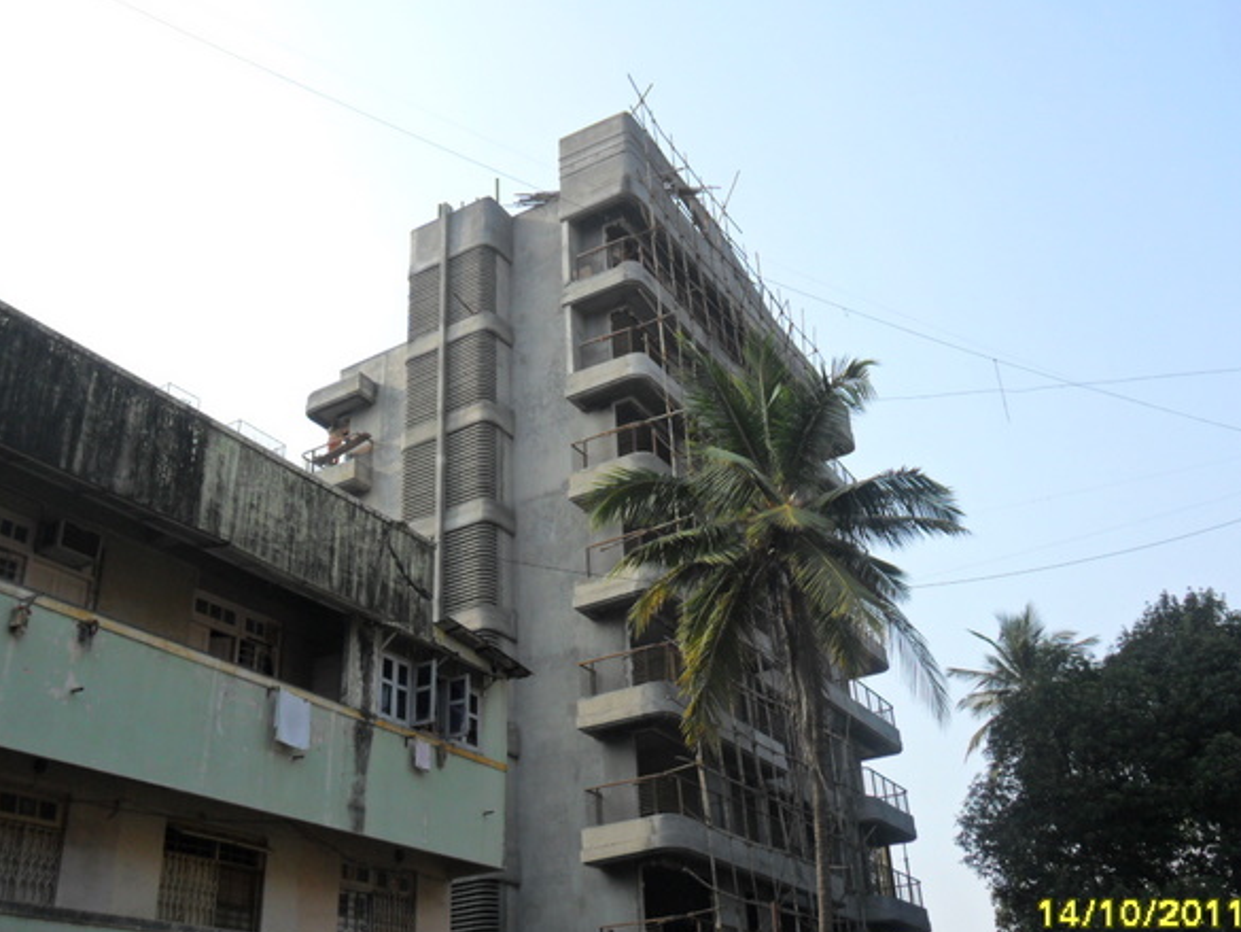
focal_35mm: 35
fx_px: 1255
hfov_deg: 52.6
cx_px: 628
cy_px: 501
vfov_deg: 40.7
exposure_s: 1/500
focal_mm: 5.7
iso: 100
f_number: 3.7
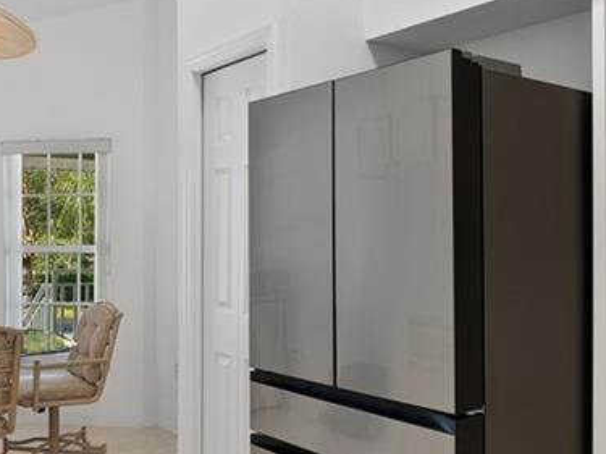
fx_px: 735
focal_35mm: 42
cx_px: 326
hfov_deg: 44.8
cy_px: 230
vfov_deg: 34.3
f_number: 9
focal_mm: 16
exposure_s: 1/1.67
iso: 100
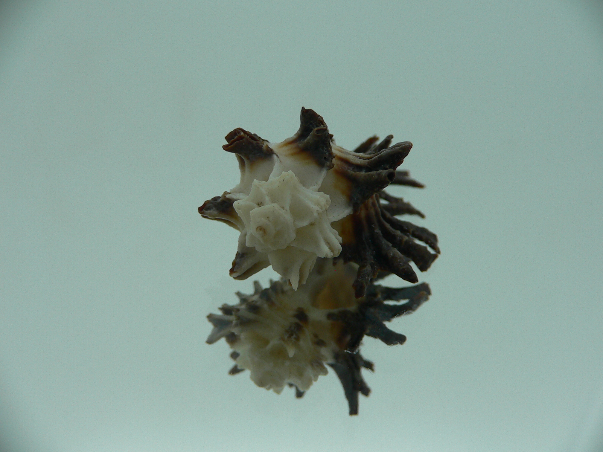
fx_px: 610
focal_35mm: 35
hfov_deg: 52.6
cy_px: 226
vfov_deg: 40.7
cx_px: 302
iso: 80
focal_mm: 4.6
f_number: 2.8
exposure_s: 1/60
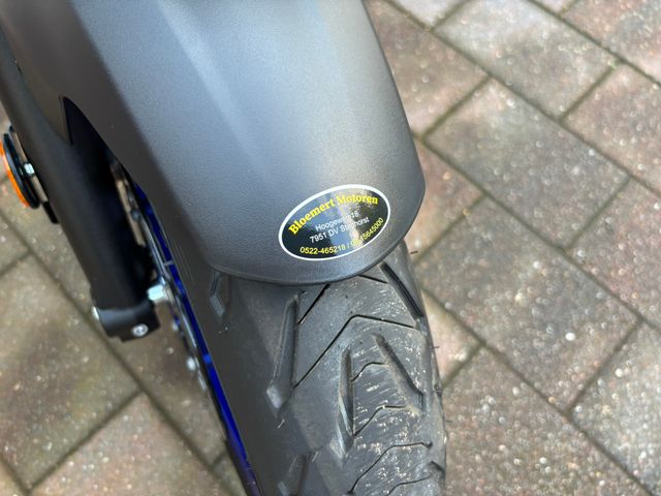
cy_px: 248
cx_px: 330
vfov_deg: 53.1
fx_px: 496
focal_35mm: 26
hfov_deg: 67.3
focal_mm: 5.96
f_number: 1.6
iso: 125
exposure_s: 1/67
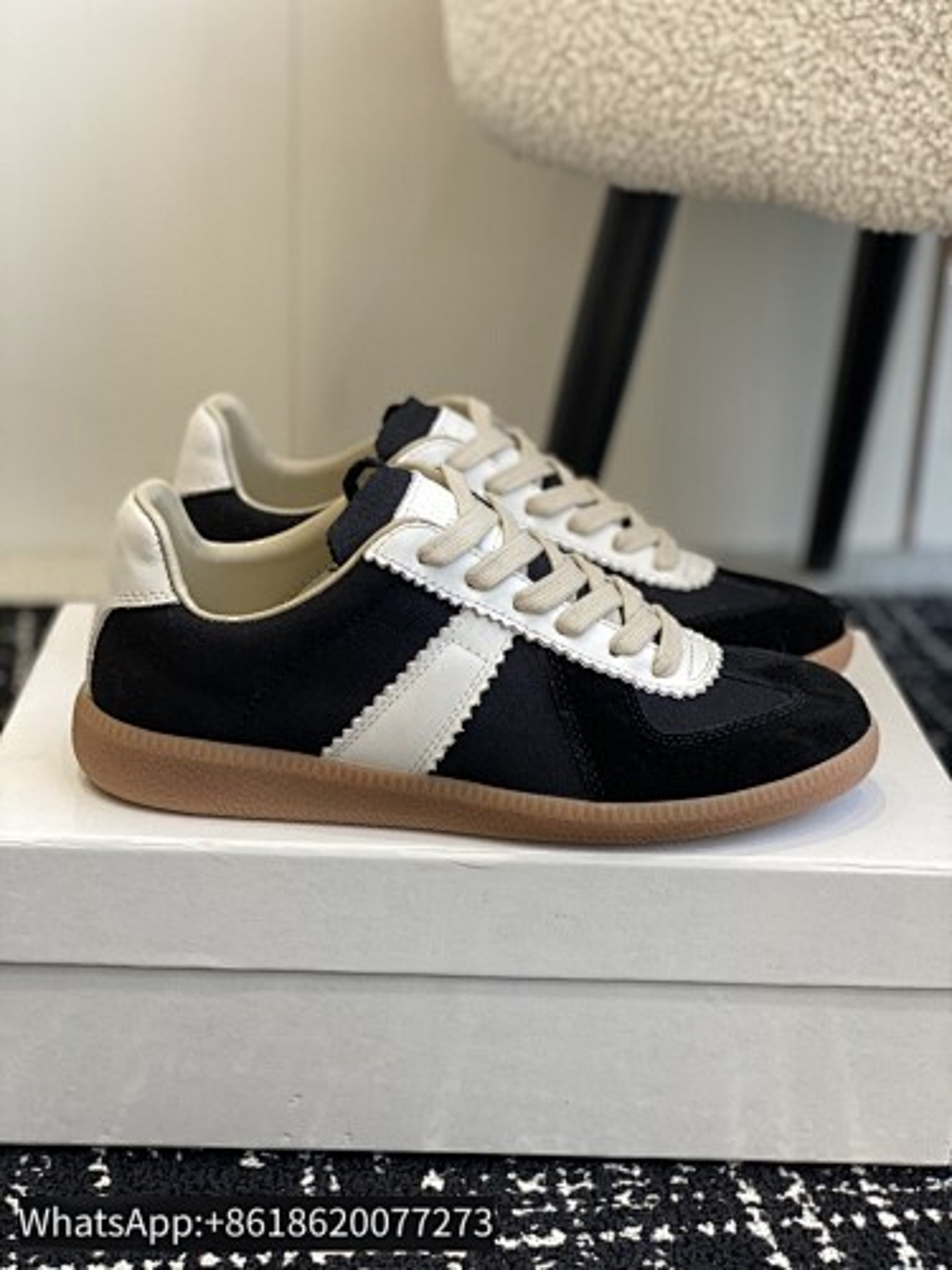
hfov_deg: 28.0
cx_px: 476
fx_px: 1907
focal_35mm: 52
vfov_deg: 36.8
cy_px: 635
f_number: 2
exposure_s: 1/122
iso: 64
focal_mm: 6
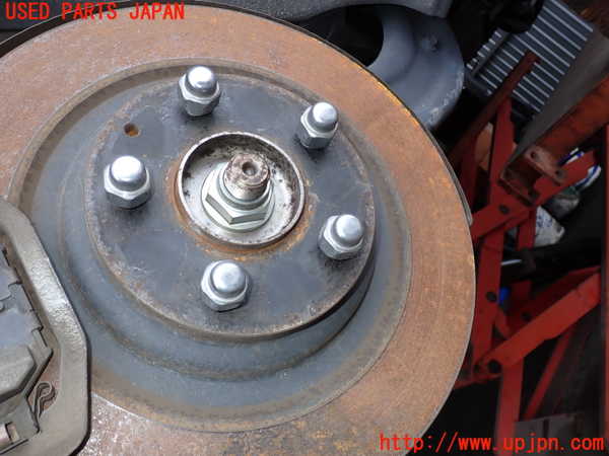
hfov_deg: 60.0
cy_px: 228
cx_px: 304
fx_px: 528
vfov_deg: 46.8
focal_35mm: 30
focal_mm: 5.4
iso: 100
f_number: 3.2
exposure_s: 1/125
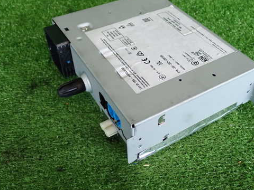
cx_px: 151
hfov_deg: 46.6
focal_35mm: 40
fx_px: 294
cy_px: 90
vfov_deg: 35.9
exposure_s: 1/100
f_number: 2.4
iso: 200
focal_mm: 5.79
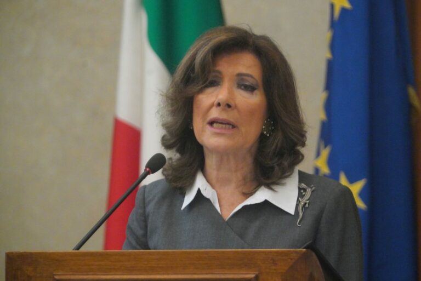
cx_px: 210
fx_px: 4680
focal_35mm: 400
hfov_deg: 5.2
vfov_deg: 3.4
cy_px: 140
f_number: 5.6
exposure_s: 1/125
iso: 12800
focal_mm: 400
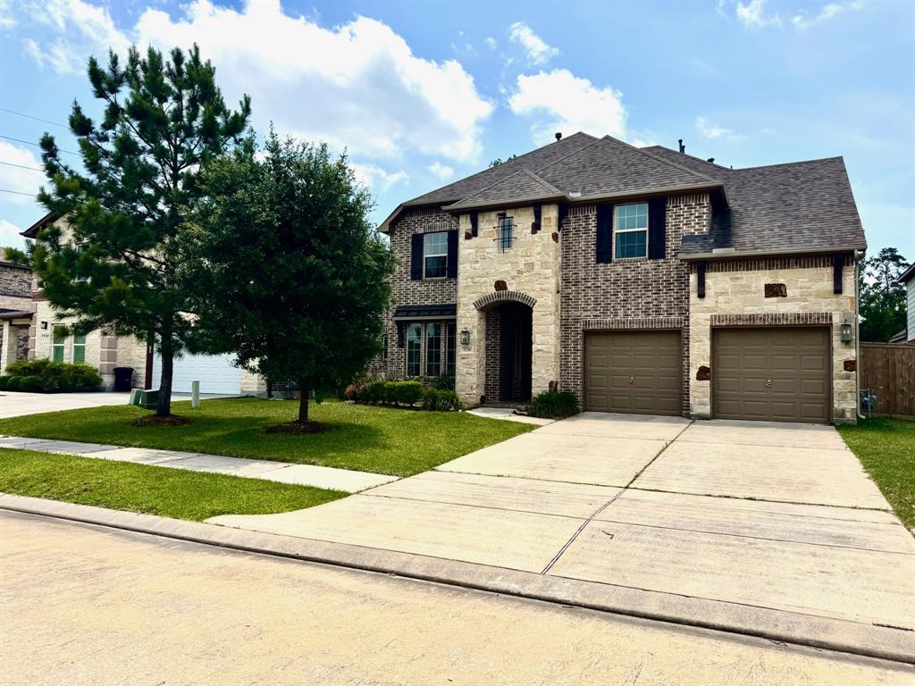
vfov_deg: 56.8
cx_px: 458
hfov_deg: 71.6
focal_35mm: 24
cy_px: 343
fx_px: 634
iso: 80
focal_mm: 6.76
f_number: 1.78
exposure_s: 1/7092
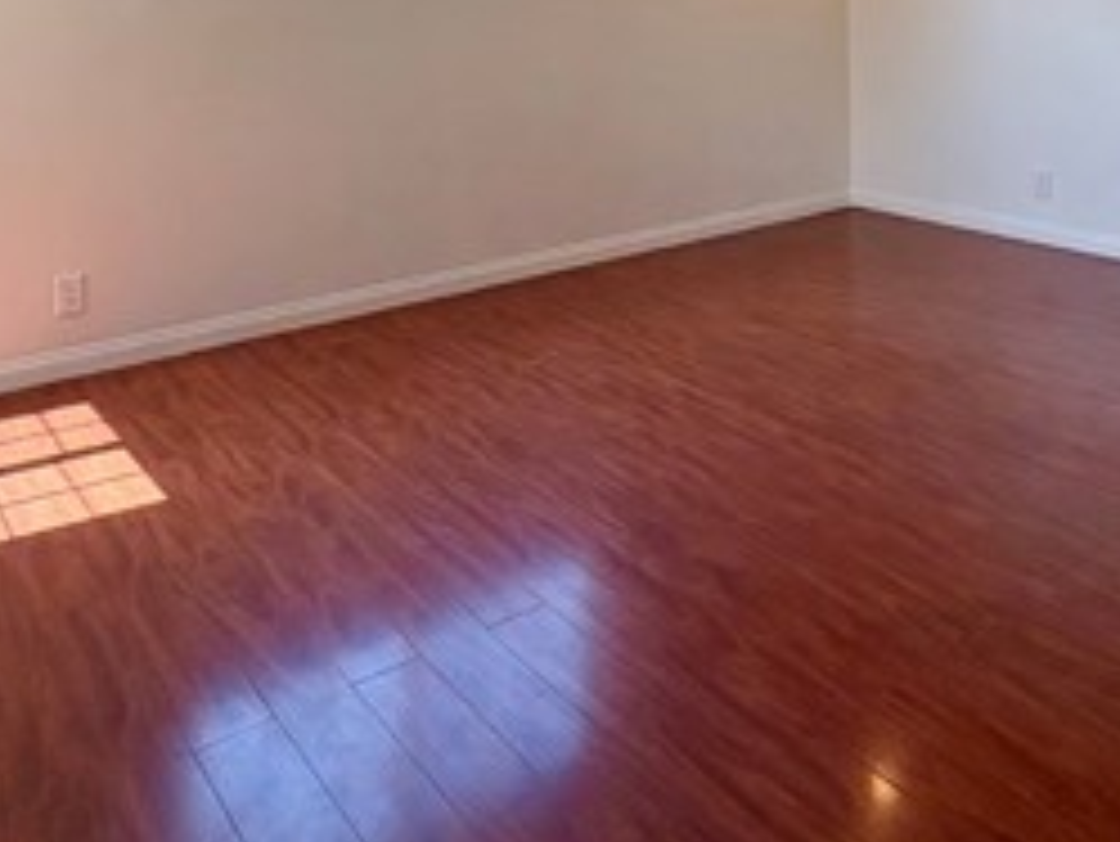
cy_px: -18
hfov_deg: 51.3
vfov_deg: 35.5
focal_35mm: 36
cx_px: 594
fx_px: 1165
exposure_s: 1/203
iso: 64
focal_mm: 2.22
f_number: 2.2
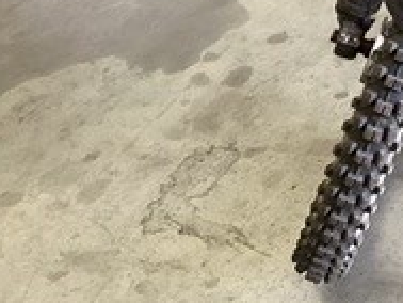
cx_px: 623
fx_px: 1223
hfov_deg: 16.8
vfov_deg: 13.0
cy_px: -203
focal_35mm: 105
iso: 100
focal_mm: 3.3
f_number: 2.4
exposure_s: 1/60
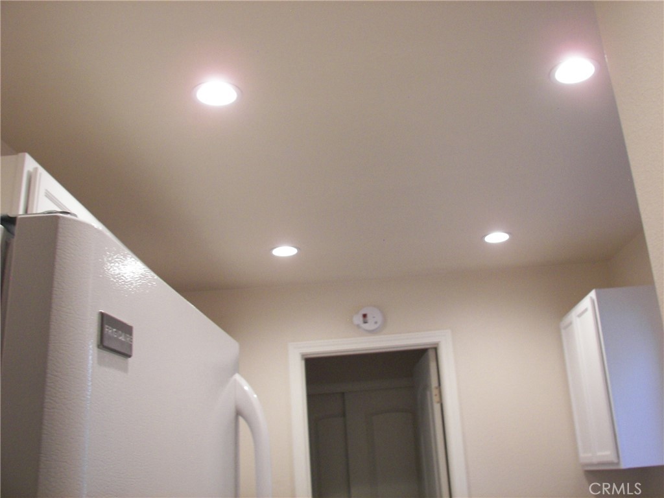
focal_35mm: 36
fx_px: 691
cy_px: 249
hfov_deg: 51.4
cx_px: 332
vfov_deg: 39.7
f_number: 2.8
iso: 160
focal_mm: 6
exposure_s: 1/30
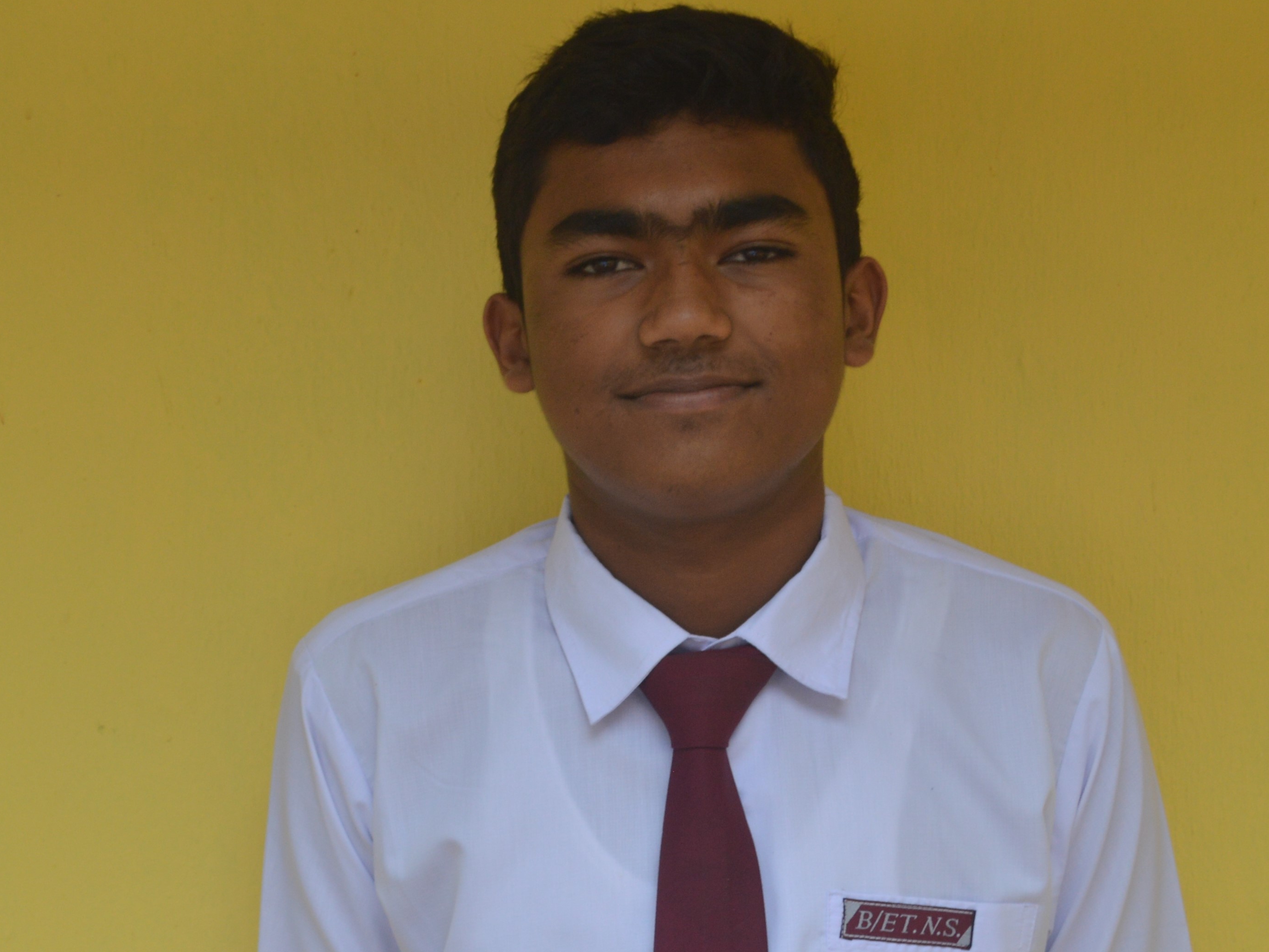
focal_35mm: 49
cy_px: 475
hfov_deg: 38.9
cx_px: 673
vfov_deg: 29.7
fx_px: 1796
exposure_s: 1/125
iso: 180
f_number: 5.6
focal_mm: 30
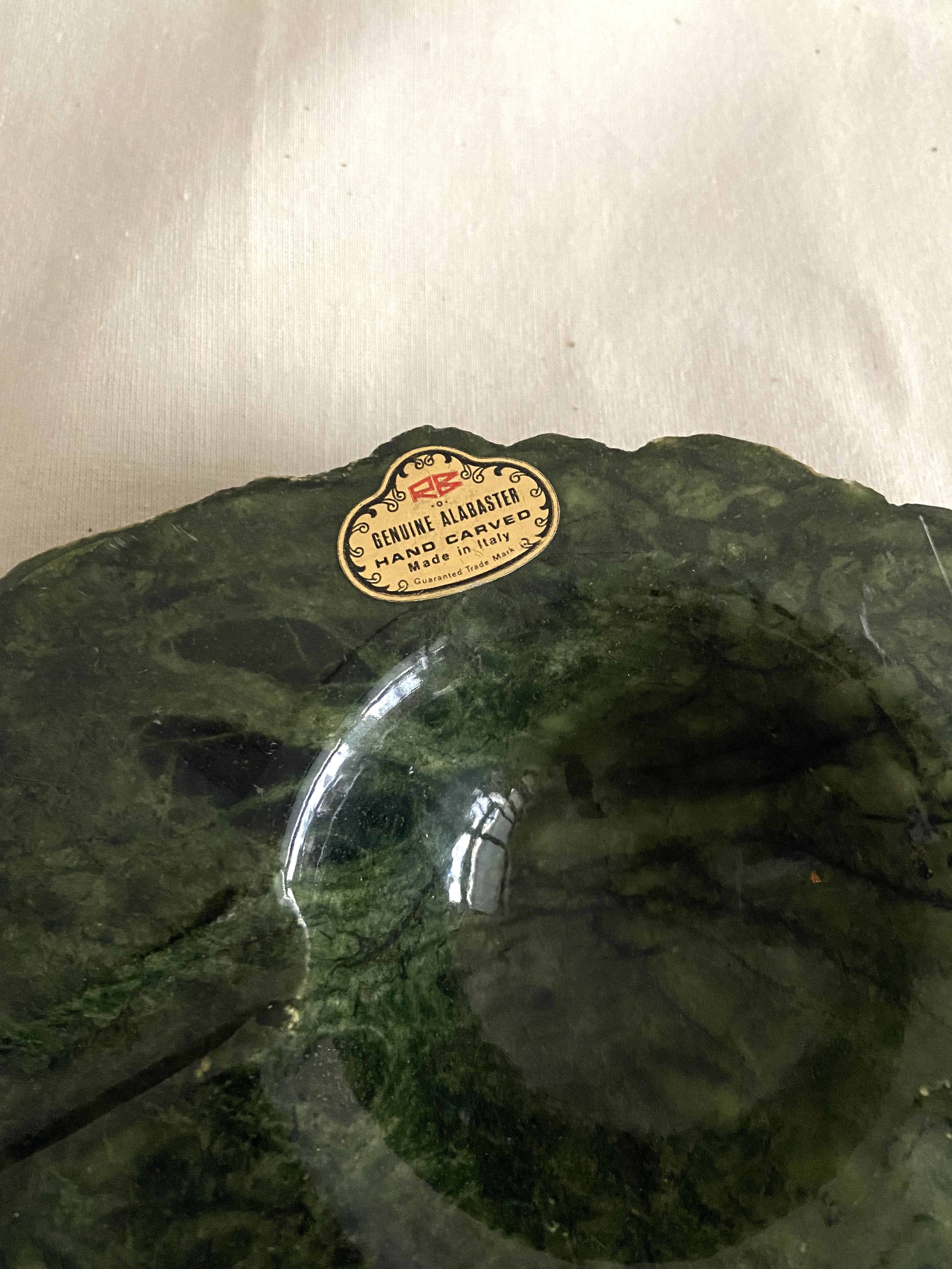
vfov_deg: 67.3
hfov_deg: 53.1
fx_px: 953
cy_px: 634
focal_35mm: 26
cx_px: 476
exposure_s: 1/25
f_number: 1.8
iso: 800
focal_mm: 4.25
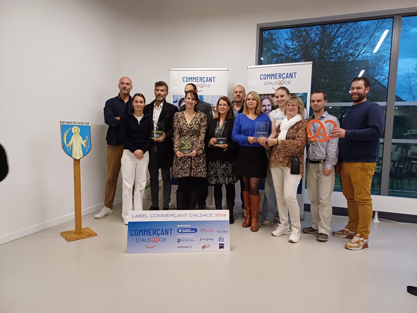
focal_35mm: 25
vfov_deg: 54.9
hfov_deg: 69.4
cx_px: 208
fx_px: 301
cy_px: 156
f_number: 1.8
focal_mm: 4.65
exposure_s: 1/50
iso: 320
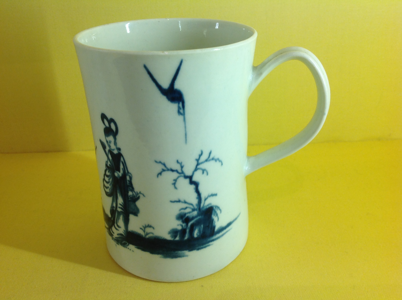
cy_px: 150
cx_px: 201
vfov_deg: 40.6
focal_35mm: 35
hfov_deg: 52.7
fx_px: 406
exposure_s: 1/24
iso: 50
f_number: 2.4
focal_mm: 4.28
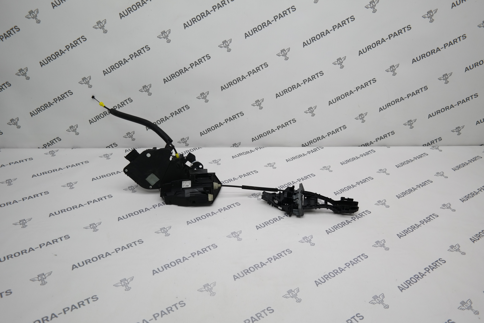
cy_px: 162
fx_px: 363
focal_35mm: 27
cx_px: 242
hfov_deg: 67.4
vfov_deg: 47.9
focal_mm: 18
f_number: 3.5
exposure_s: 1/80
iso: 100
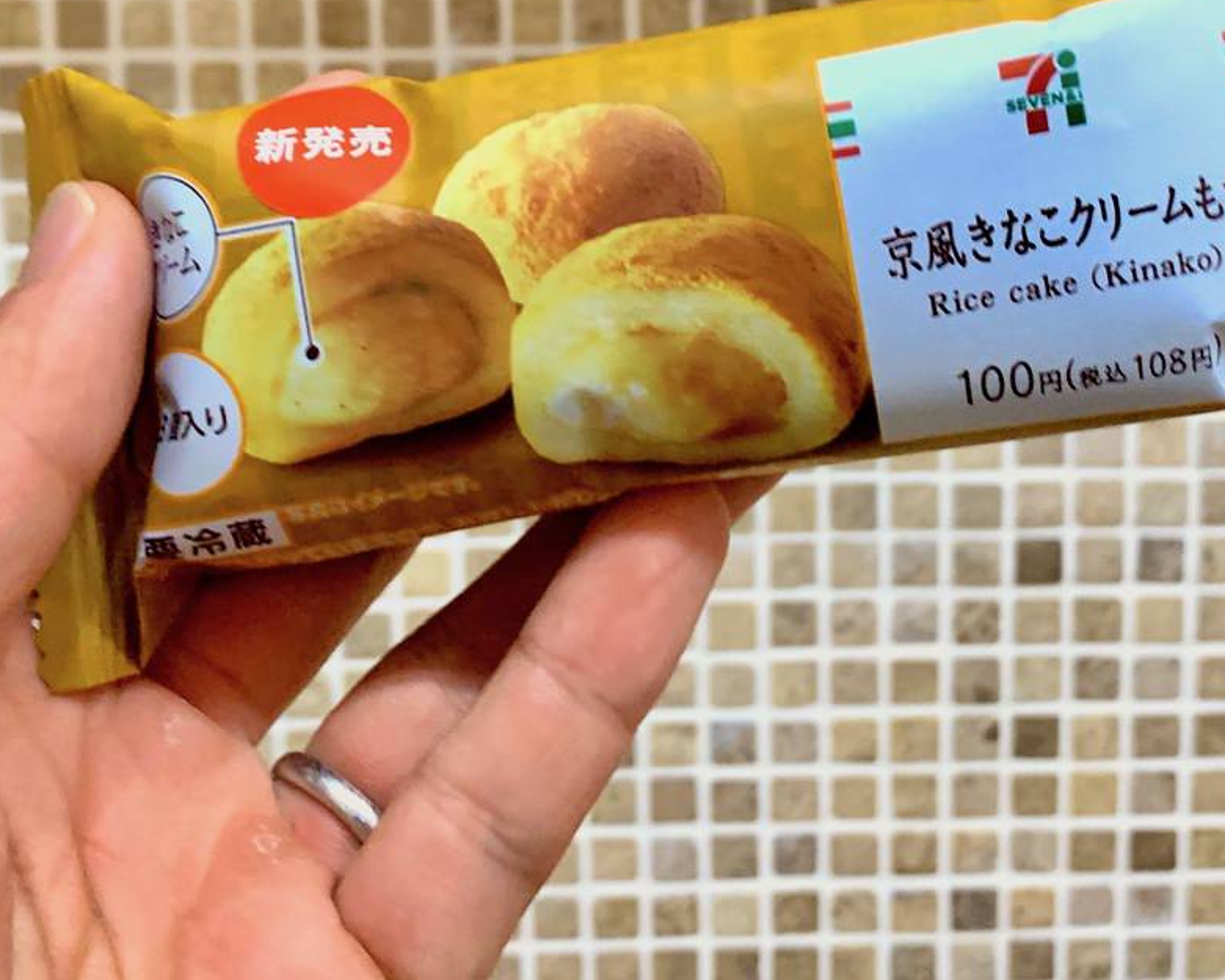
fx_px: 1886
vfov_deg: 28.8
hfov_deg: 36.0
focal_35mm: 52
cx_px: 646
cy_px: 265
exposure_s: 1/32
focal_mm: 4.25
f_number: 1.8
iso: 400
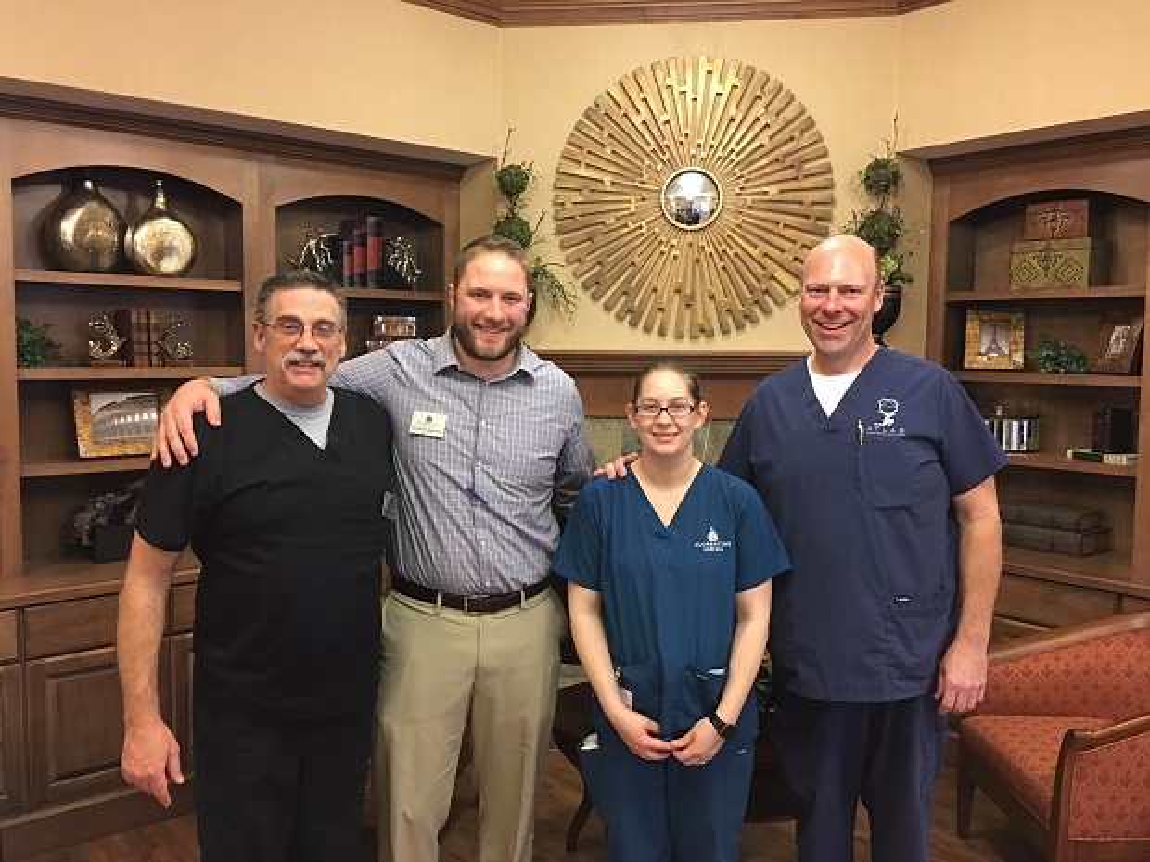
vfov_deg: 48.2
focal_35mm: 29
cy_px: 431
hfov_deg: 61.7
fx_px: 963
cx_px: 575
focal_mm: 4.15
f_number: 2.2
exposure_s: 1/10
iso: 100
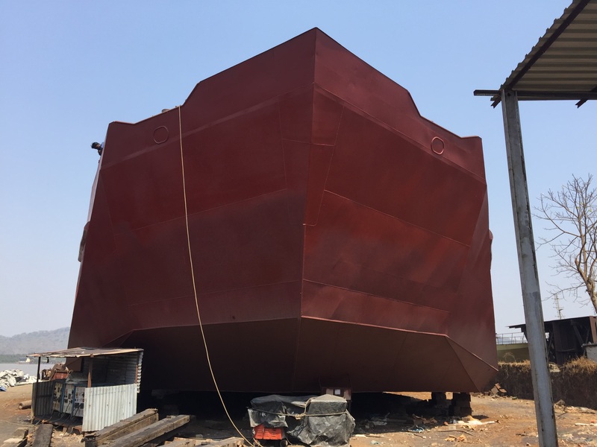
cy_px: 224
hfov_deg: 61.7
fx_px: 500
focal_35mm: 29
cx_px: 298
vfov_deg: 48.2
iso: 32
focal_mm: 4.15
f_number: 2.2
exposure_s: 1/1163
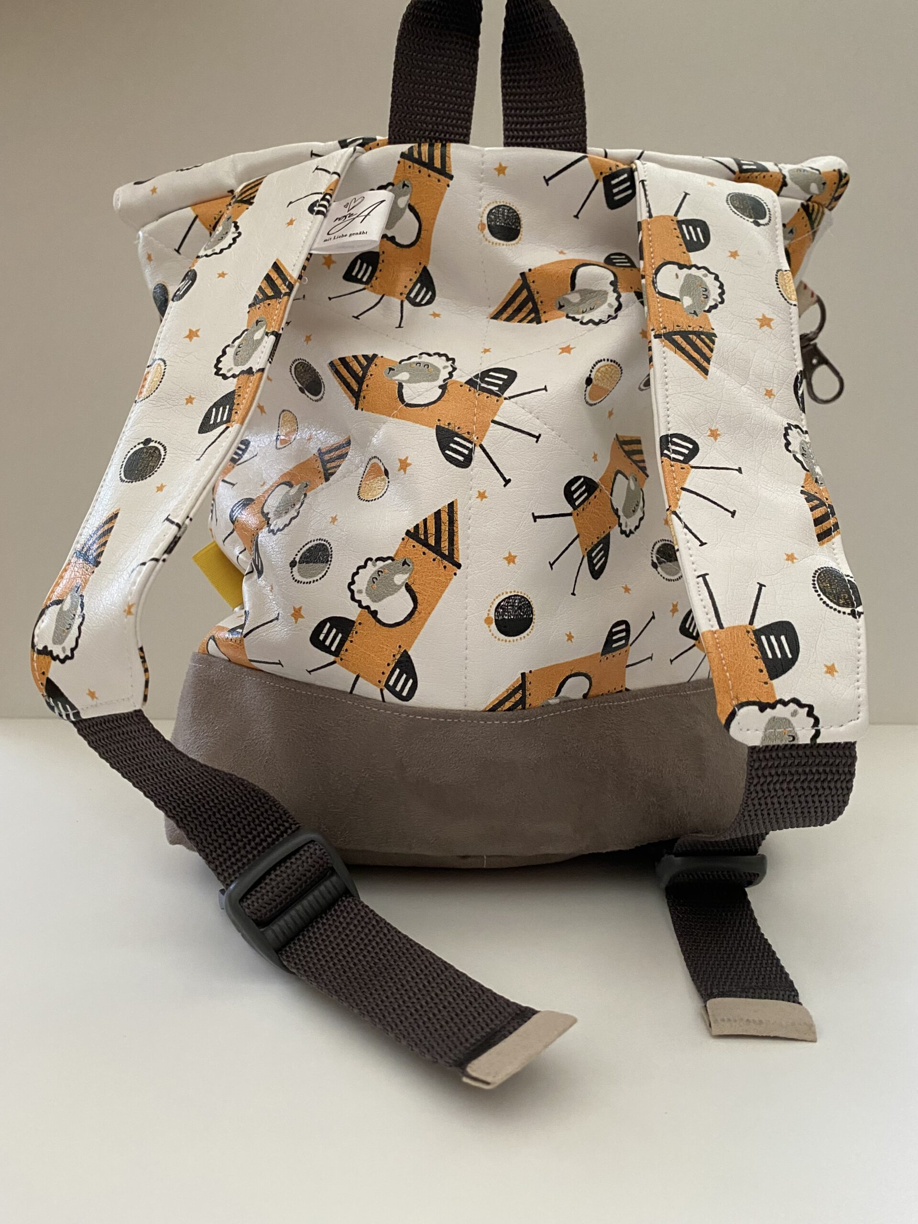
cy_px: 612
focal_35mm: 26
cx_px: 459
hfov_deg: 53.1
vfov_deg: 67.3
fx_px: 919
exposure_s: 1/60
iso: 400
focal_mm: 4.25
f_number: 1.8
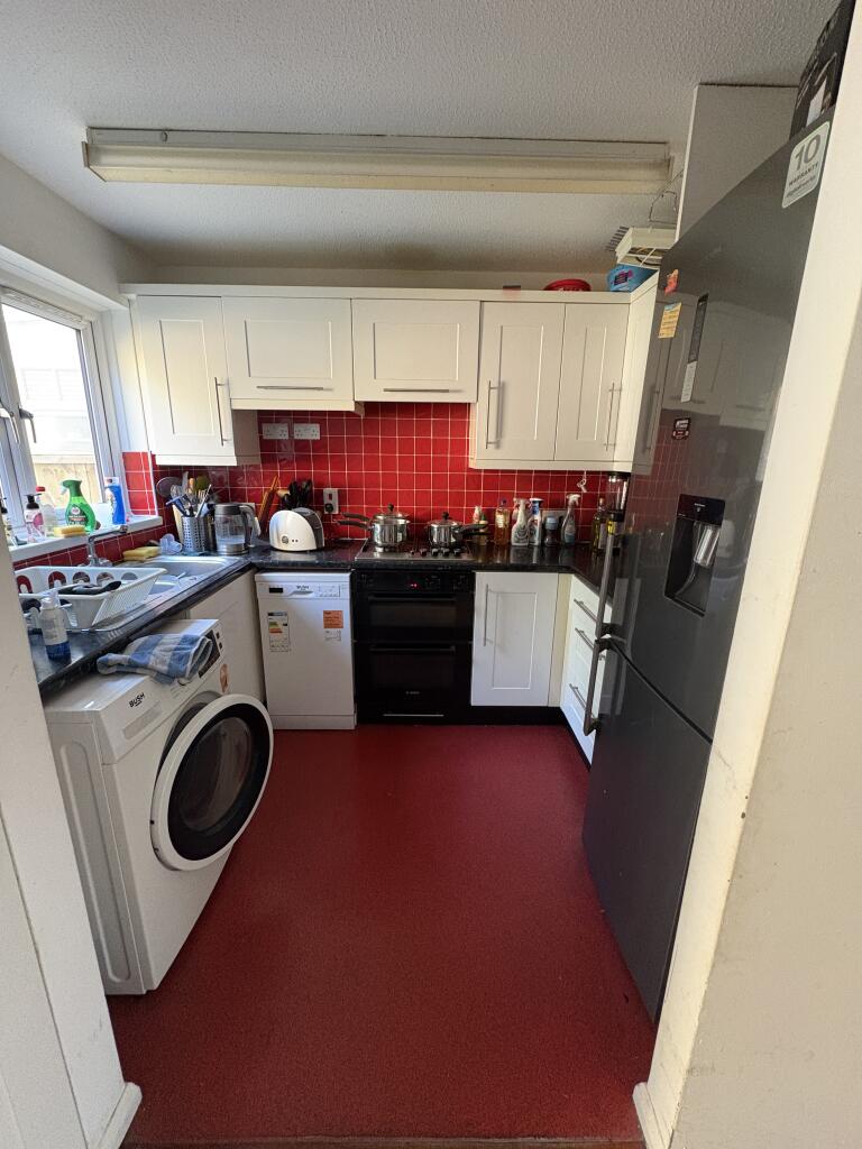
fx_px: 465
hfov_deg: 85.7
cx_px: 431
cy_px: 574
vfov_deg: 102.1
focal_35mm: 14
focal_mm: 2.22
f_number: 2.2
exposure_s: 1/60
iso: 500
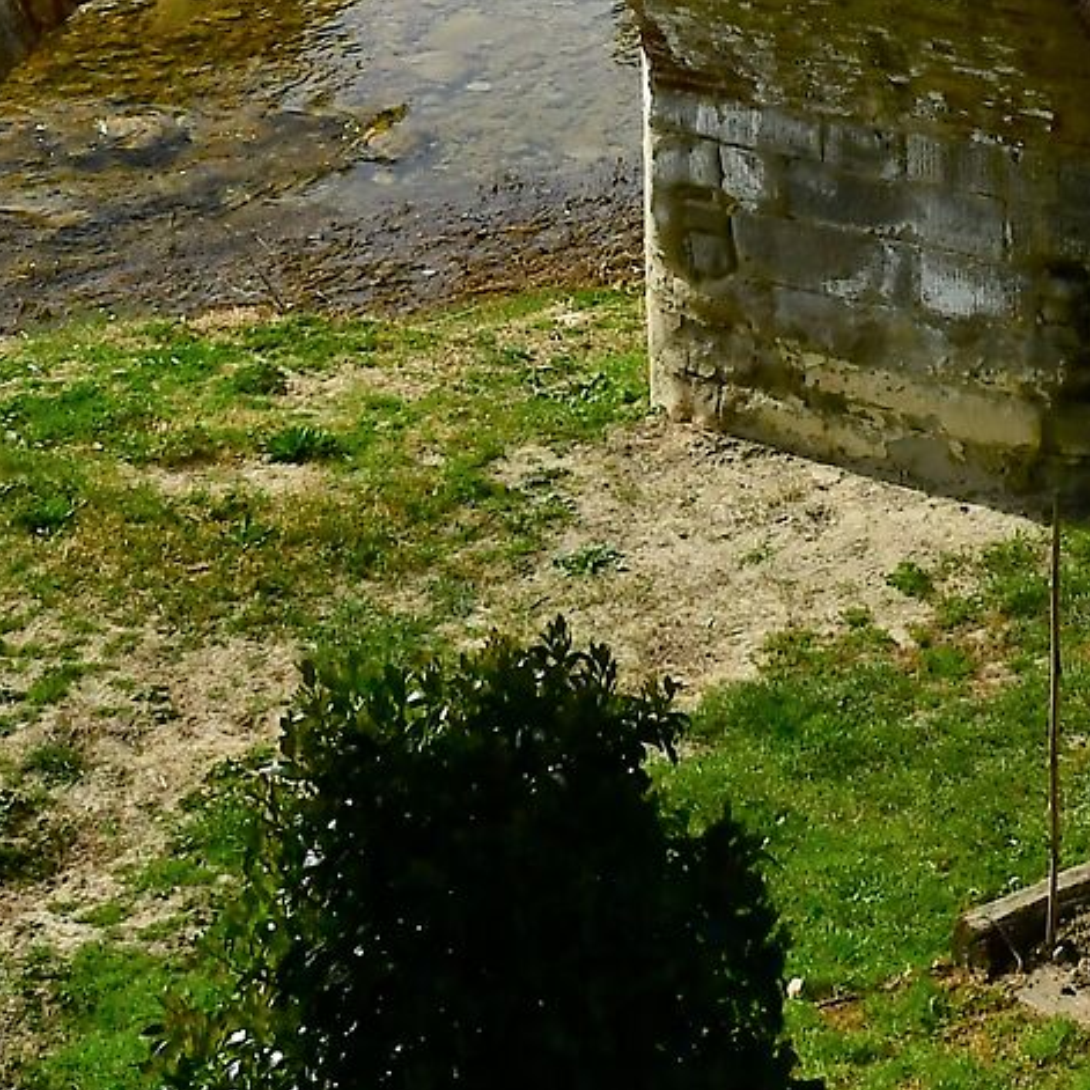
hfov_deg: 16.5
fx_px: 3705
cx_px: 1023
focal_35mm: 104
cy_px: -597
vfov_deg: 15.3
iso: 200
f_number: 13
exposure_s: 1/500
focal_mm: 16
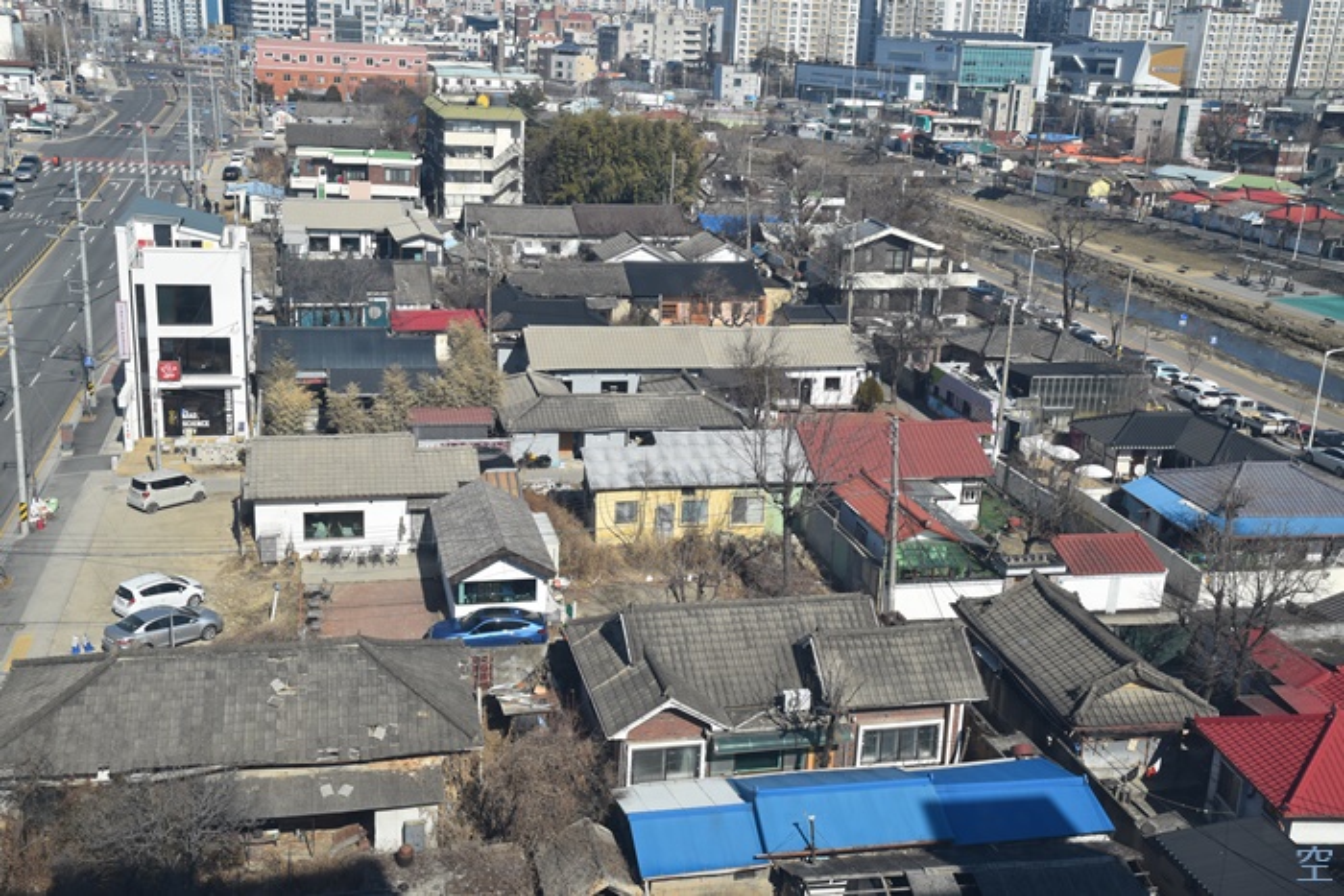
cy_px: 448
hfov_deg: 51.3
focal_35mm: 38
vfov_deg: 35.5
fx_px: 1400
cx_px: 672
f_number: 9
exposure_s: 1/320
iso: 200
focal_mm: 25
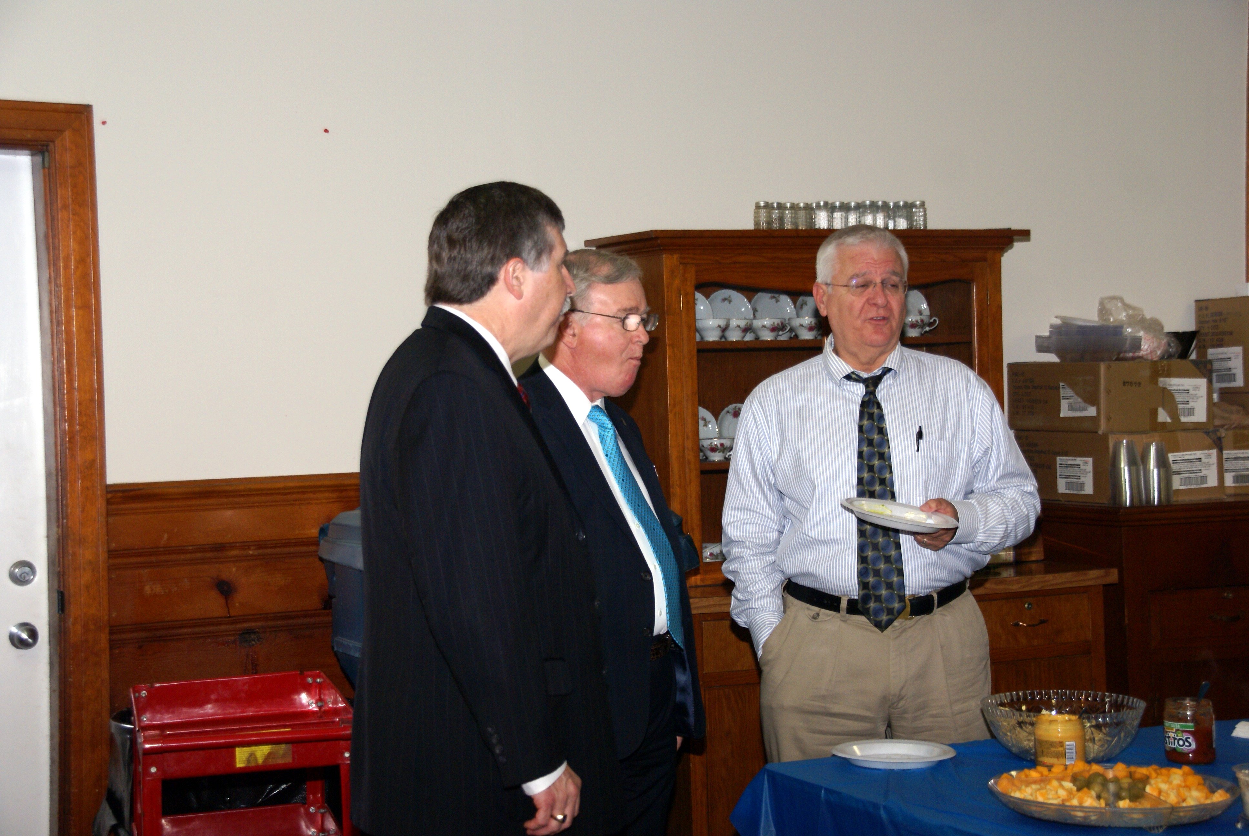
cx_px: 624
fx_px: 2345
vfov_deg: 20.2
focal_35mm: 68
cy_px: 418
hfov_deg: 29.8
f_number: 5.6
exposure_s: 1/80
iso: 400
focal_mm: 45
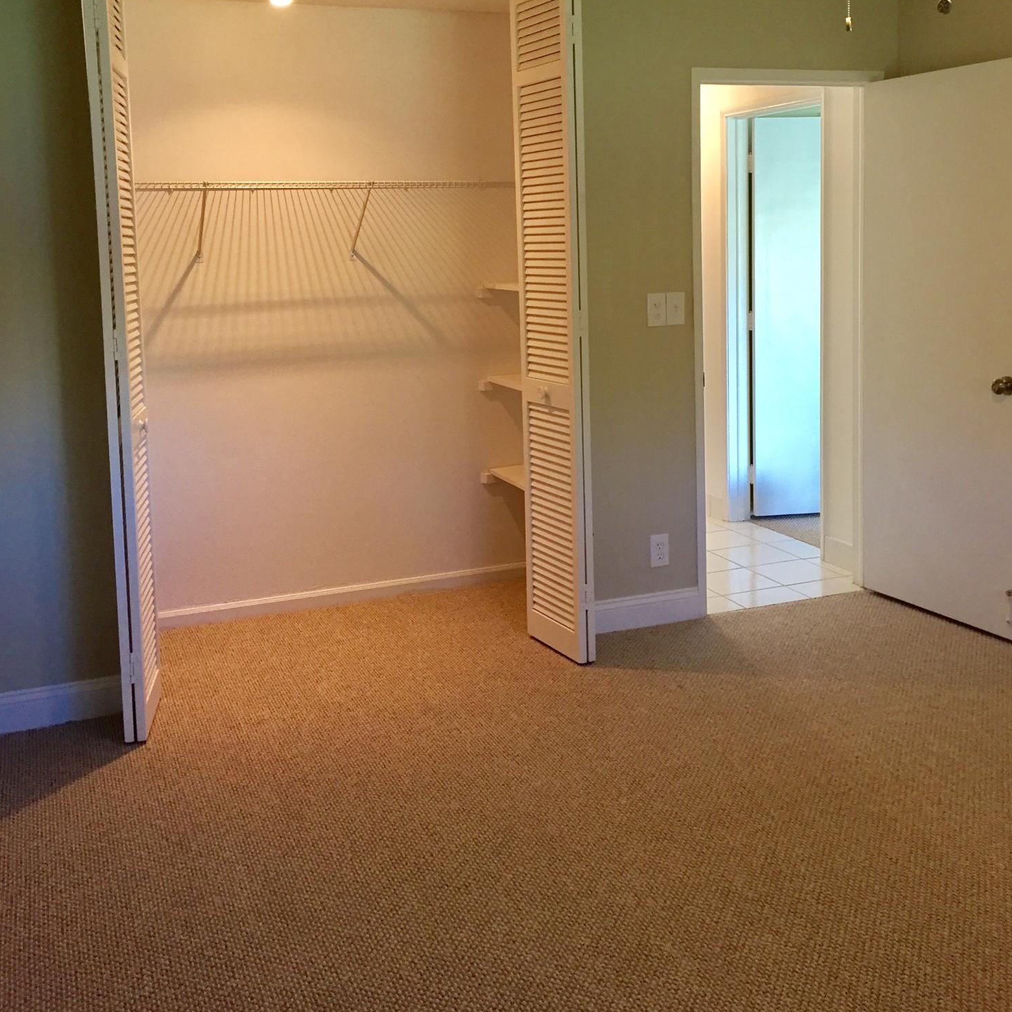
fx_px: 1158
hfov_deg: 47.2
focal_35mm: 35
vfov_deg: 46.6
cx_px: 513
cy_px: 353
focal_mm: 4.15
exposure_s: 1/30
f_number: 2.2
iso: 100
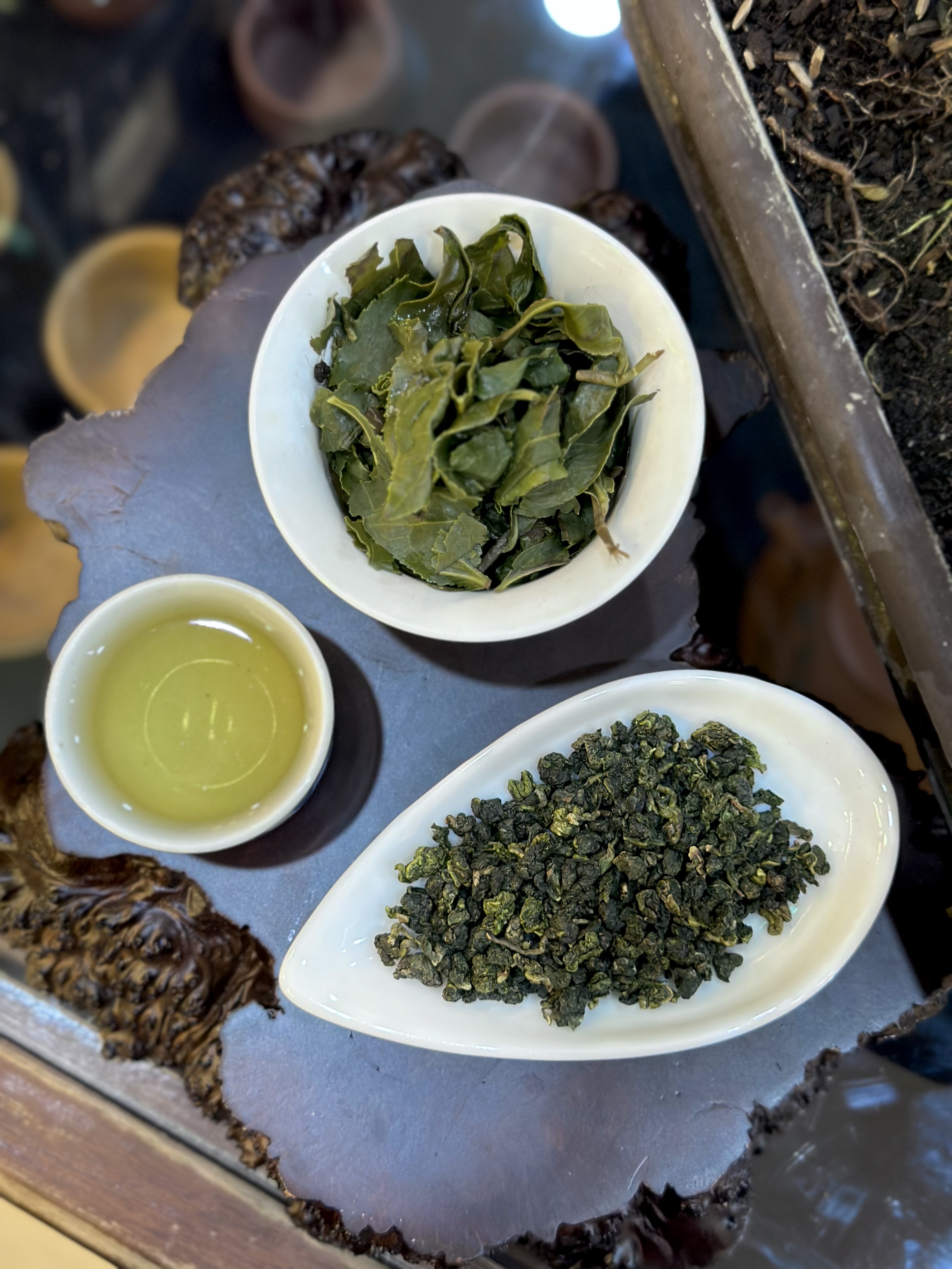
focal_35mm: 48
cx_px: 476
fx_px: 1760
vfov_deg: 39.7
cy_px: 634
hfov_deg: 30.3
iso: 200
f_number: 1.78
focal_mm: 6.86
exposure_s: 1/50
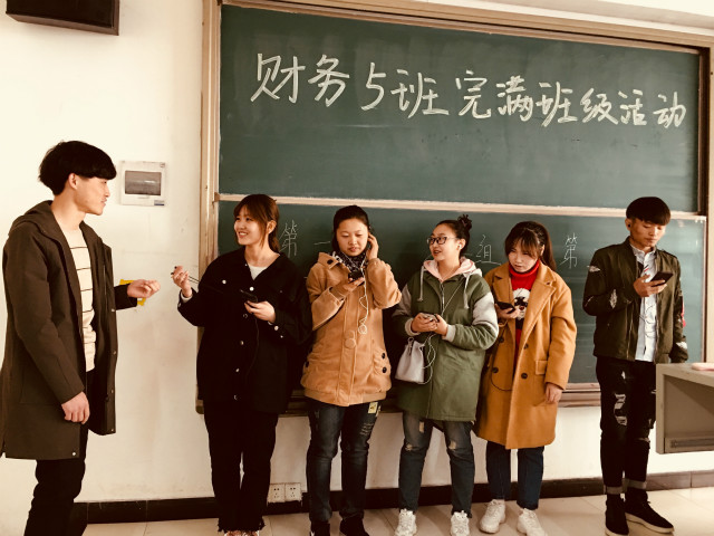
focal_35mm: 29
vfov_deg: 48.2
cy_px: 268
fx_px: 598
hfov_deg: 61.7
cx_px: 357
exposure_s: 1/17
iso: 100
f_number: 2.2
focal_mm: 4.15
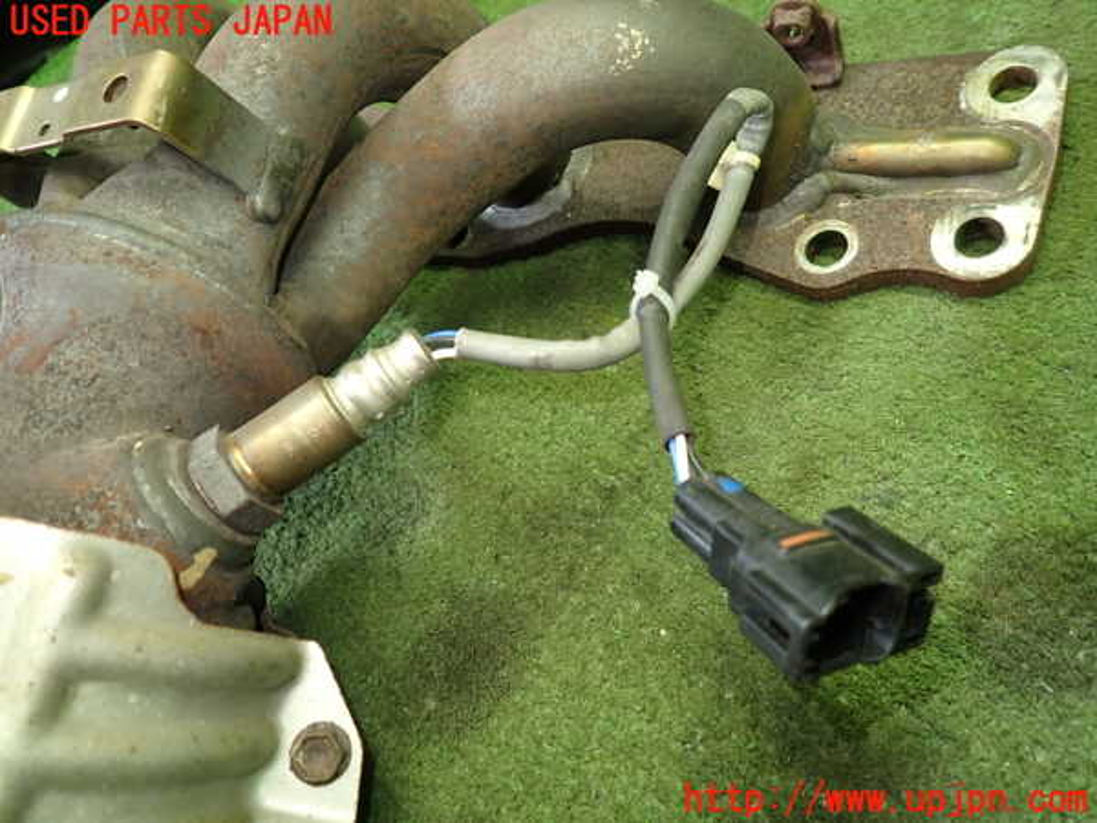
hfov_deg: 69.4
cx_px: 548
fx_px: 792
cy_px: 412
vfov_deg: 54.9
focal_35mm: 25
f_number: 2
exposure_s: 1/30
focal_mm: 4.5
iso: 200
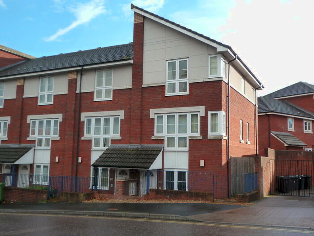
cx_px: 157
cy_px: 118
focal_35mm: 35
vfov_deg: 40.7
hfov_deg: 52.6
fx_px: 317
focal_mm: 4.4
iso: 160
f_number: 3.2
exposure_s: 1/500
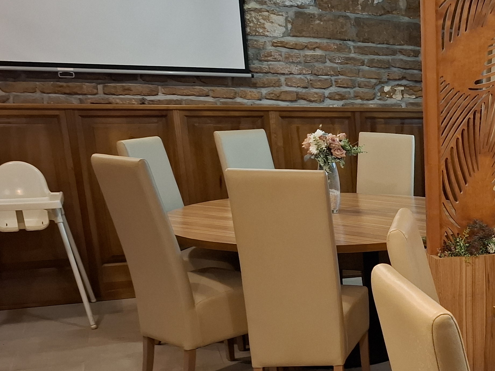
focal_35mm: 51
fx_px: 729
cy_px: 305
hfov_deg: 32.9
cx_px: 544
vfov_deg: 27.9
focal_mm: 5.54
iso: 400
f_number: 1.8
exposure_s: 1/33
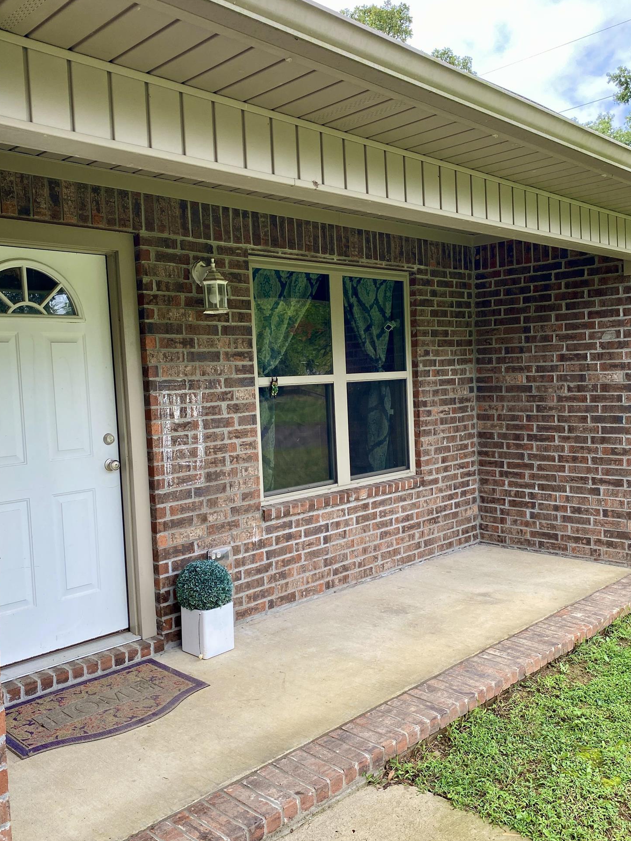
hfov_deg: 45.4
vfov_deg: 58.3
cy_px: 429
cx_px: 307
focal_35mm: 31
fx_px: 753
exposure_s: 1/428
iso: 32
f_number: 1.8
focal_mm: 4.25
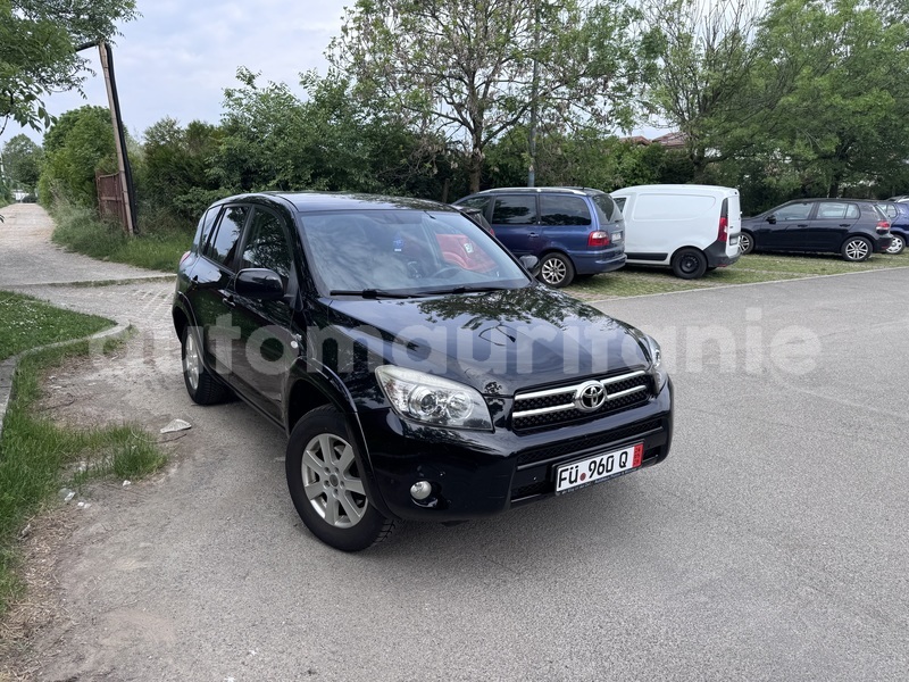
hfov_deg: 71.6
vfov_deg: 56.8
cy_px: 341
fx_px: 630
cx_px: 454
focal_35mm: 24
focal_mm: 6.76
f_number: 1.78
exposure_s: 1/2174
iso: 80
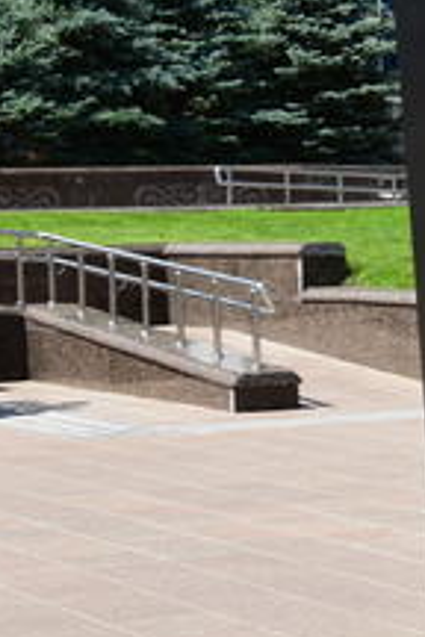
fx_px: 2674
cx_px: 1015
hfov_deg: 8.3
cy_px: 283
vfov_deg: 13.6
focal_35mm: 151
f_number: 9
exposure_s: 1/160
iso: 100
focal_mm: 25
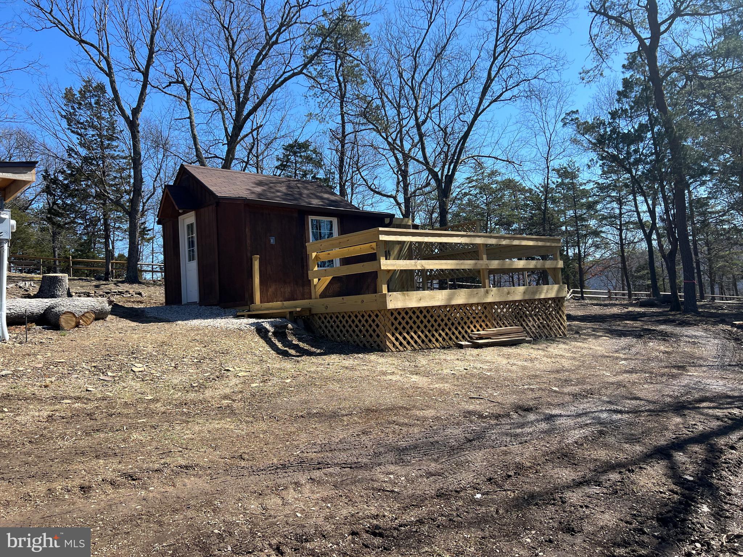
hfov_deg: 67.3
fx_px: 558
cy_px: 278
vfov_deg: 53.1
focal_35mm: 26
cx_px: 372
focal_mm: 5.7
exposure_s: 1/2353
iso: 50
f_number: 1.5
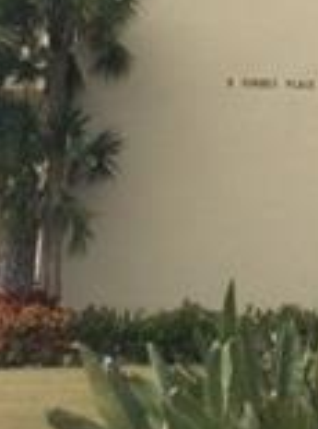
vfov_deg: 11.6
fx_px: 1961
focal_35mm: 159
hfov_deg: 9.0
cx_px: 524
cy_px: -313
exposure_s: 1/894
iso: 32
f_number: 2.4
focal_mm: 3.3
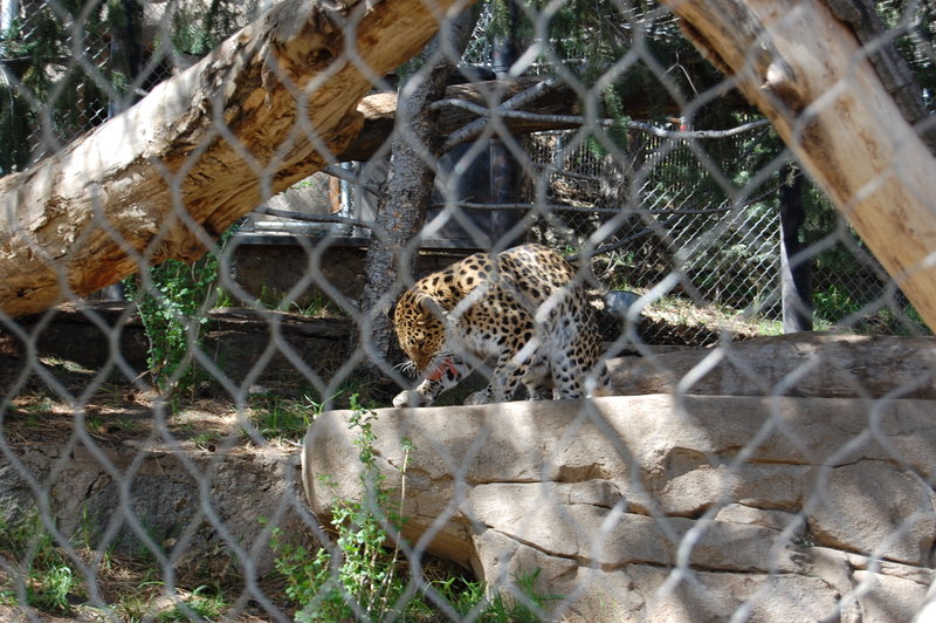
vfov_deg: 17.5
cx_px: 468
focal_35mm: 78
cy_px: 312
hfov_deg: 26.0
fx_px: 2026
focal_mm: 52
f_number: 5.6
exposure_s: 1/125
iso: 200
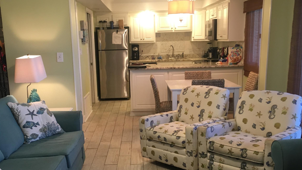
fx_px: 328
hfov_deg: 49.3
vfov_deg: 28.8
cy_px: 111
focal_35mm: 41
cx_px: 138
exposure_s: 1/30
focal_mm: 4.15
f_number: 2.2
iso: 80
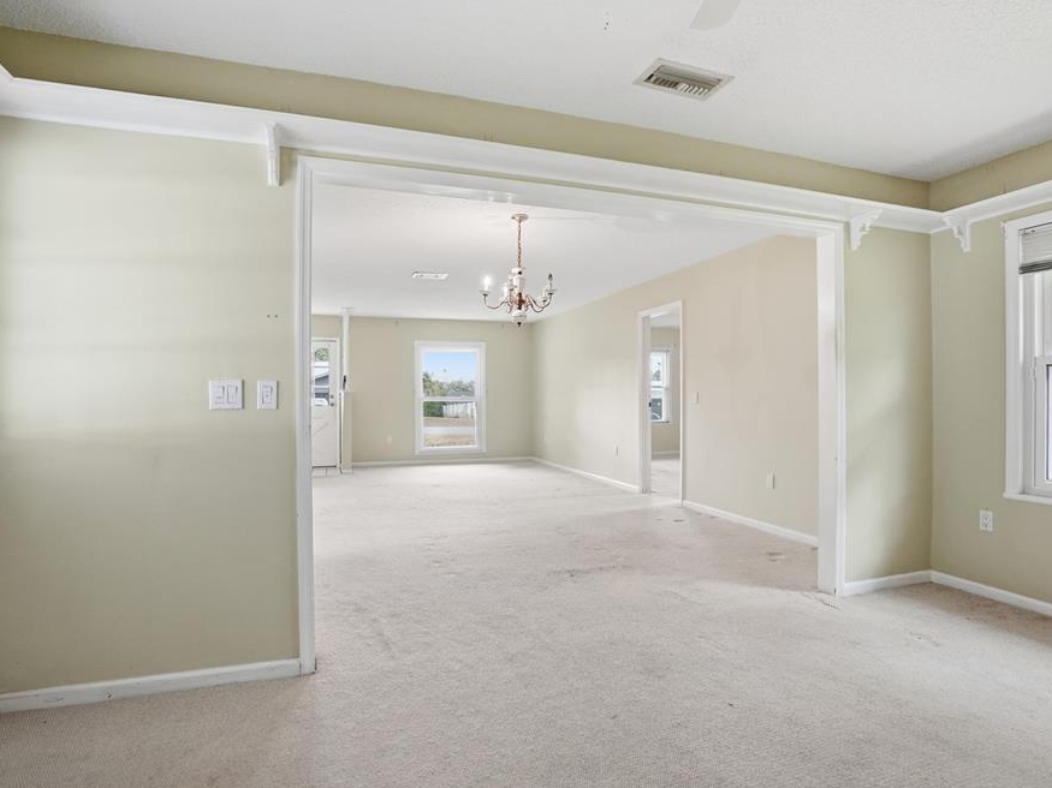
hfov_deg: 87.8
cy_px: 387
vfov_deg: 71.6
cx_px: 527
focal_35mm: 18
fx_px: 547
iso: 2000
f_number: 3.5
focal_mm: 16
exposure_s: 1/400
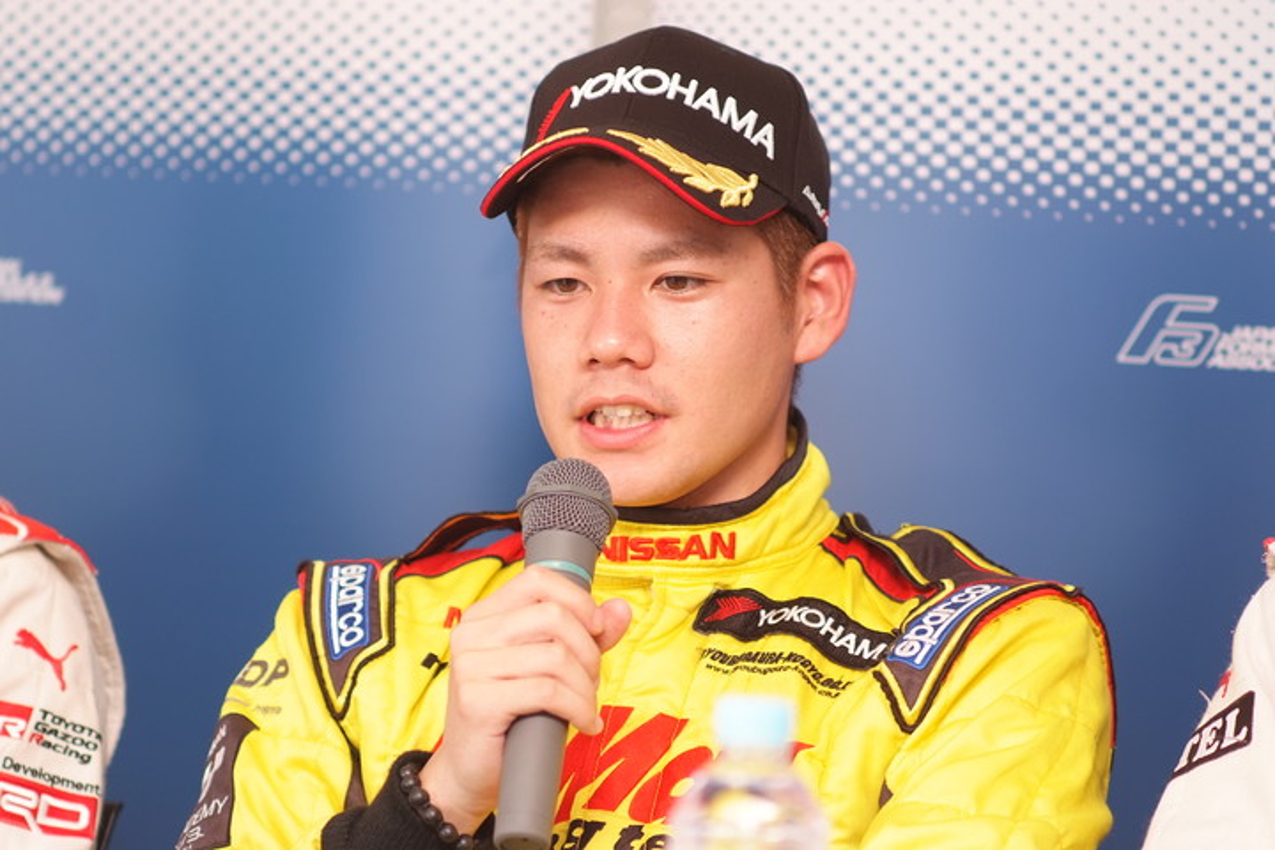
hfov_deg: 13.0
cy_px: 425
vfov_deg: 8.7
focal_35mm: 158
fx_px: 5595
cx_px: 638
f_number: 2.5
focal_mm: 105
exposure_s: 1/125
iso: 250
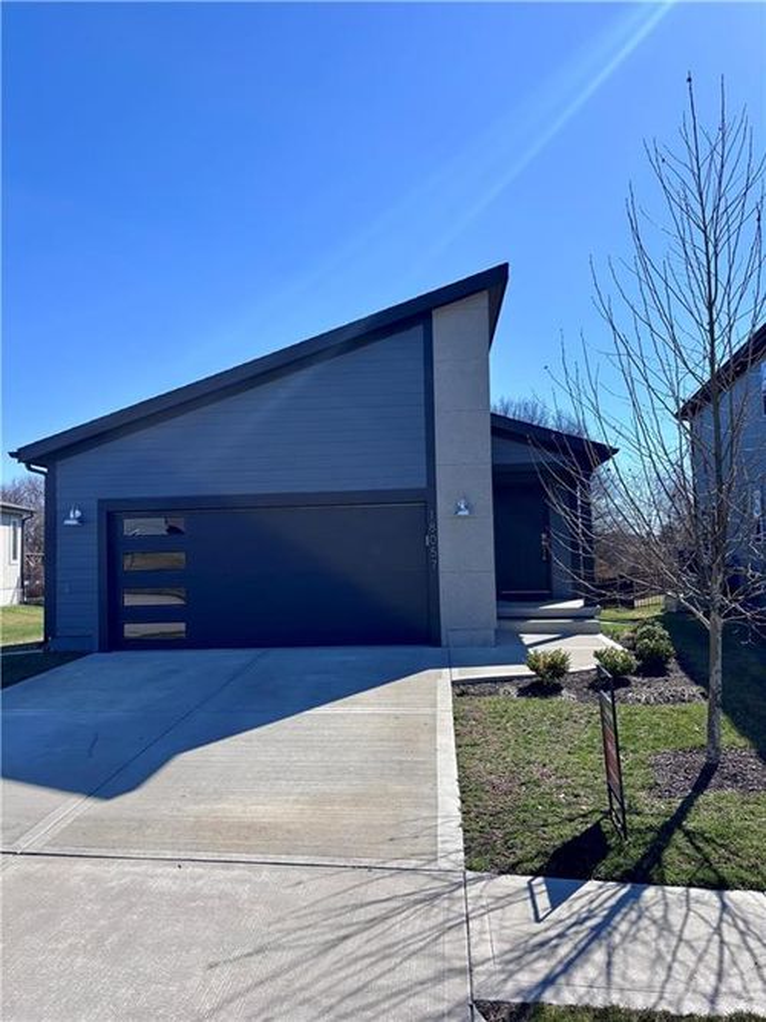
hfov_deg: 53.0
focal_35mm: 26
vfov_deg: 67.3
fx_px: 767
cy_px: 511
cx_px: 383
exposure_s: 1/3788
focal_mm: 5.96
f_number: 1.6
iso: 50
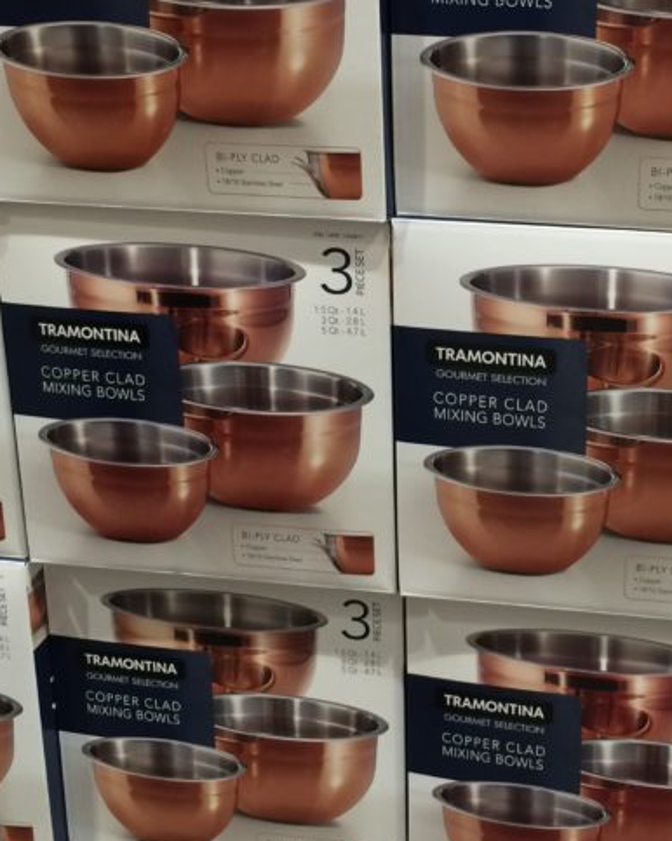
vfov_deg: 31.3
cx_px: 498
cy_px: 306
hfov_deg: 25.1
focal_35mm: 60
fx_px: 1493
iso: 100
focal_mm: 4.15
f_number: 2.2
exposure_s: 1/33
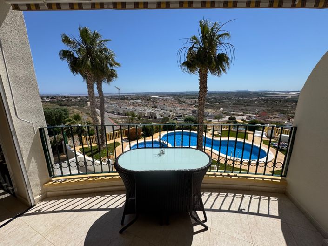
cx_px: 164
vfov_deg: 85.6
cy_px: 123
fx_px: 133
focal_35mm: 14
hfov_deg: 102.1
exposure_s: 1/3390
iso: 50
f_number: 2.2
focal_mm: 2.22
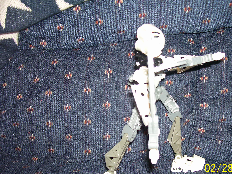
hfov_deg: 46.6
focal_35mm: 40
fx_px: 268
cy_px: 91
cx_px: 135
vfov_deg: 35.9
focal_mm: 5.6
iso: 125
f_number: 2.7
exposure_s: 1/60
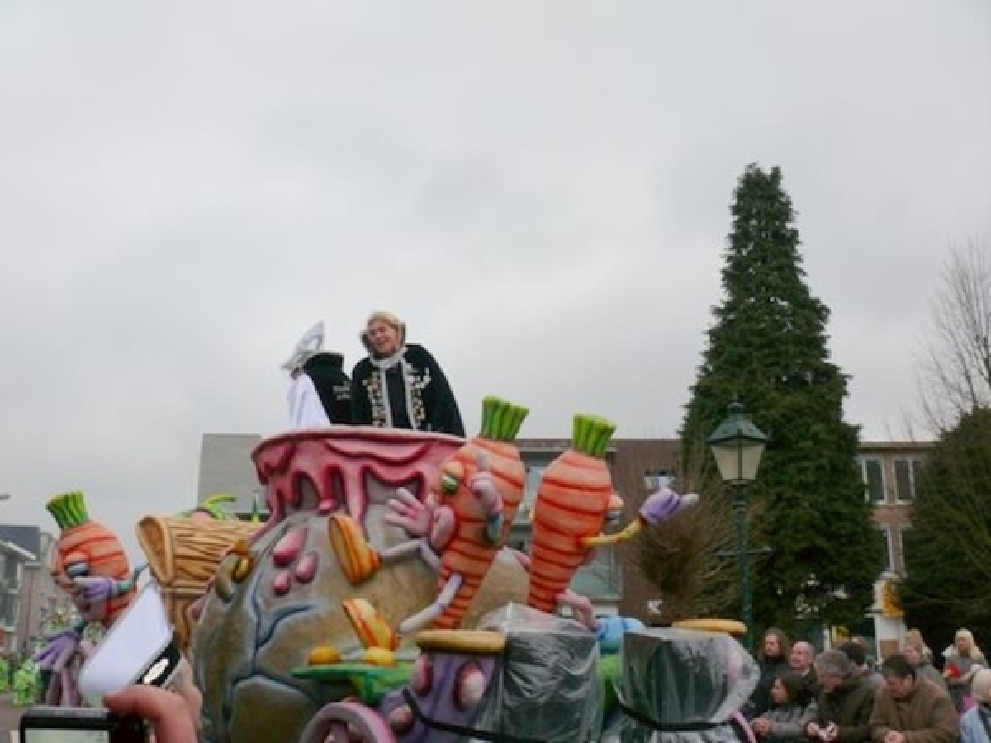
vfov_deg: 40.7
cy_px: 372
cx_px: 496
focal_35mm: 35
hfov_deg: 52.6
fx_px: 1002
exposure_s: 1/200
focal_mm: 7.4
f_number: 4.5
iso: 100
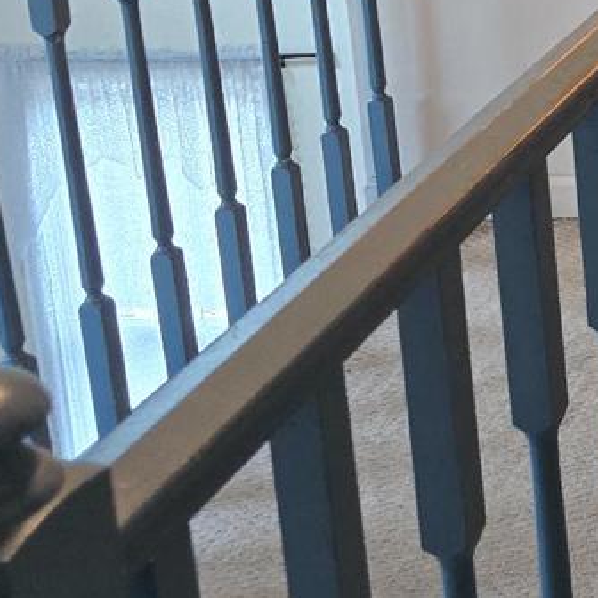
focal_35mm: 87
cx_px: 1269
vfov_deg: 18.6
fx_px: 1700
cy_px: -174
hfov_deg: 15.2
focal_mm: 6.3
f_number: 1.7
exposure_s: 1/120
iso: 640
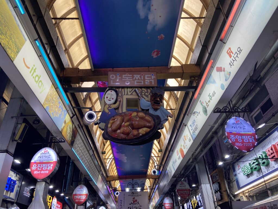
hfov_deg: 67.3
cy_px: 104
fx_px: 209
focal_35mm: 26
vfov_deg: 53.1
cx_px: 139
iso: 80
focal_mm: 4.25
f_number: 1.8
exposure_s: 1/120
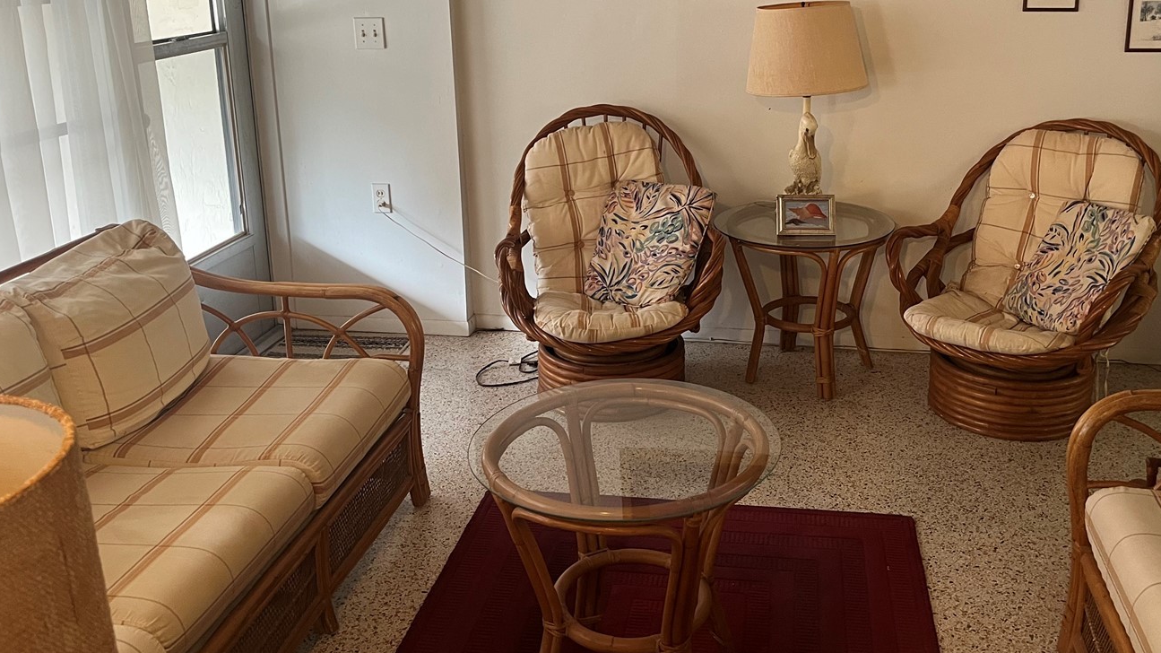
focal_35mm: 35
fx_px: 1077
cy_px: 194
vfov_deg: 33.3
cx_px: 650
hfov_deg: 56.5
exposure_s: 1/60
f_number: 1.6
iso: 250
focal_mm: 5.1
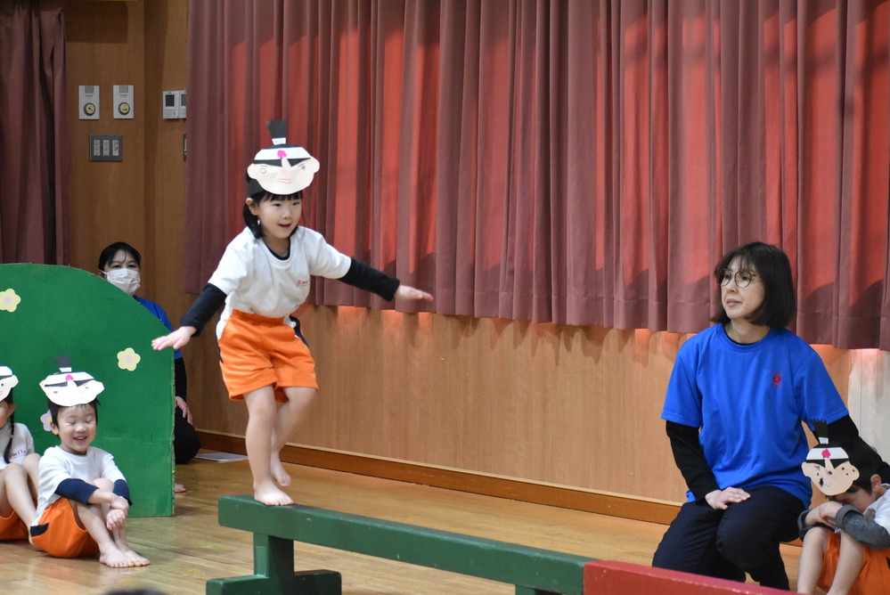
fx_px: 3043
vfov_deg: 11.2
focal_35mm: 123
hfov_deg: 16.6
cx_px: 445
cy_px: 298
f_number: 4.8
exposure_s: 1/160
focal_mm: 82
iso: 4000
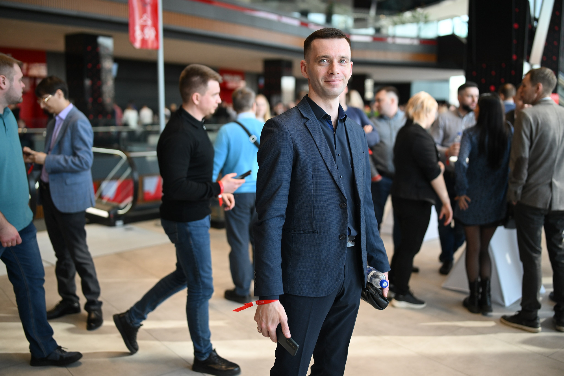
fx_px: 548
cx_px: 282
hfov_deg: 54.4
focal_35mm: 35
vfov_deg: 37.9
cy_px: 188
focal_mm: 35
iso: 400
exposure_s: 1/640
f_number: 1.6
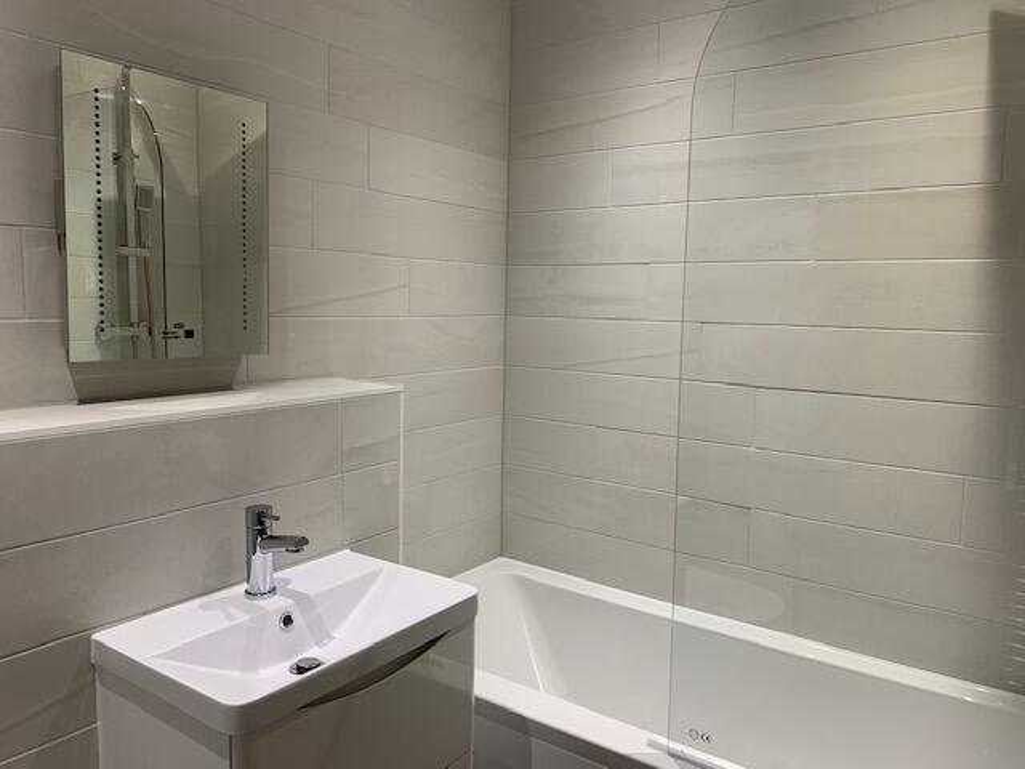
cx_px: 512
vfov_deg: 53.1
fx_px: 770
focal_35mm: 26
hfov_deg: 67.3
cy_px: 384
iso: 50
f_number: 1.8
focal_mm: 4.25
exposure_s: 1/50
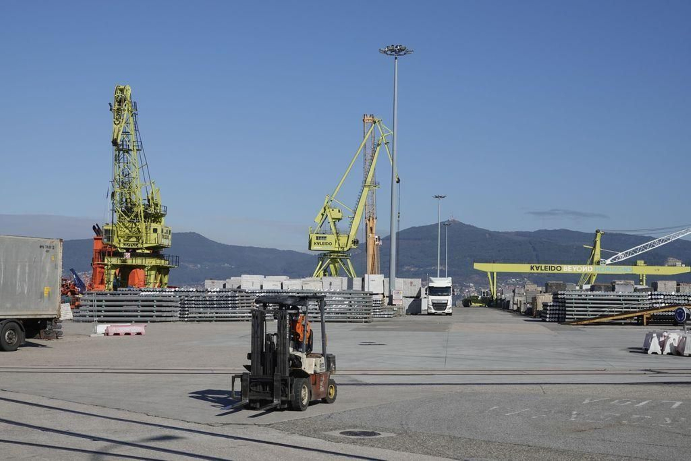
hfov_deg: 35.6
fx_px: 1075
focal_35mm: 56
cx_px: 346
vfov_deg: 24.2
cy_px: 230
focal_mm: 20.49
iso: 100
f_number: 4.5
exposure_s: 1/1000
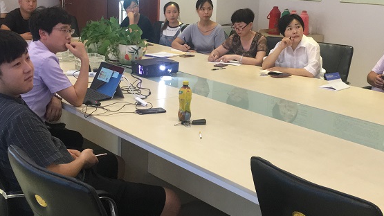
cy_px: 73
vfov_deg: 24.3
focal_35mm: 49
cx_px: 196
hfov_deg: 42.1
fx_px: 499
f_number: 2.2
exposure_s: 1/33
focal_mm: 4.15
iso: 200
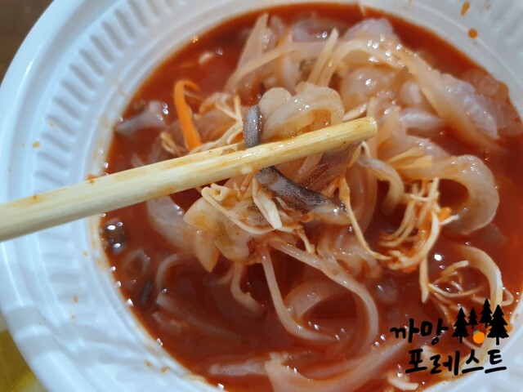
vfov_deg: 53.1
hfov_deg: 67.3
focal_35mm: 26
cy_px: 196
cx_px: 262
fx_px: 393
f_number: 1.5
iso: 400
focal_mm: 4.32
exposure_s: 1/40
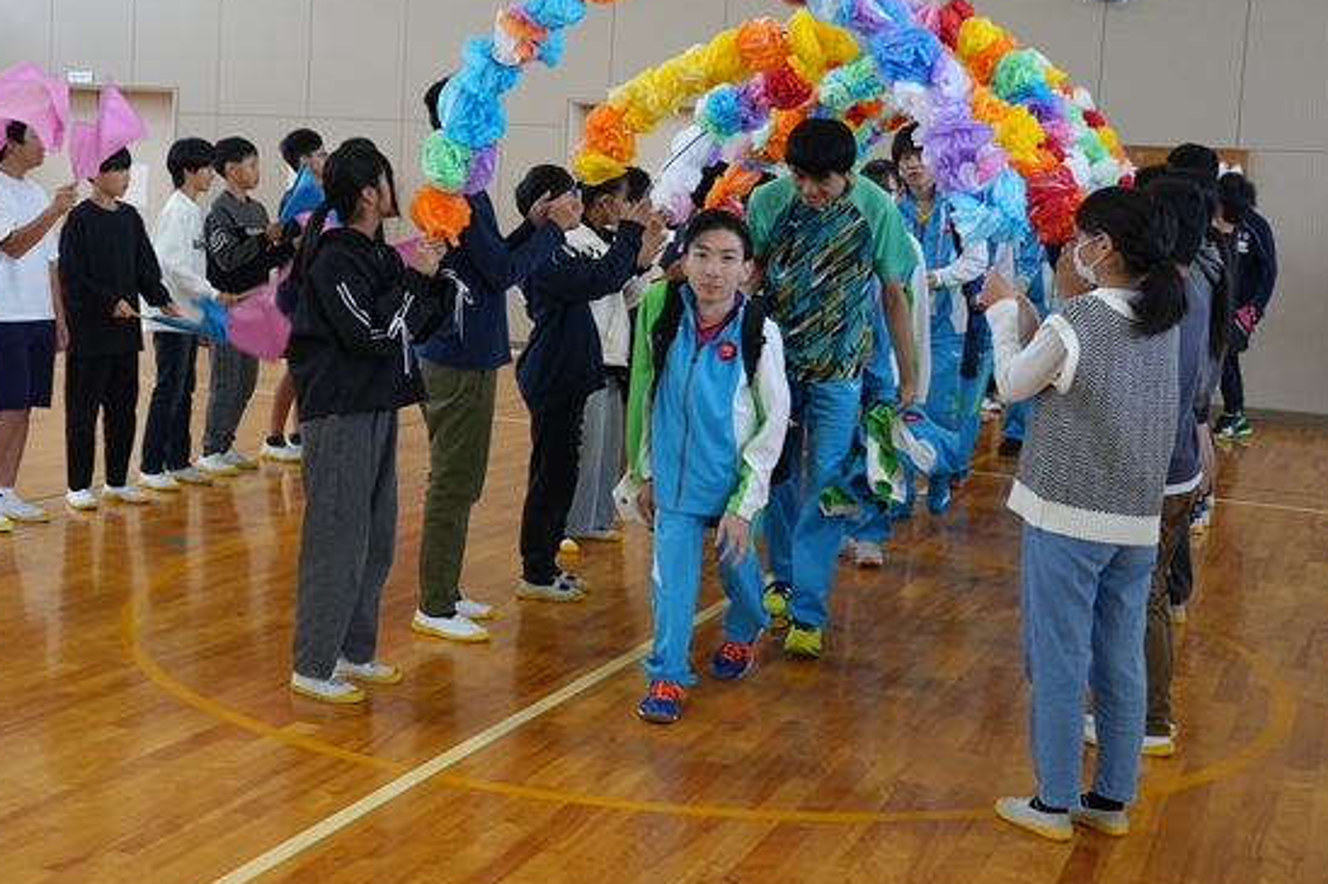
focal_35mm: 46
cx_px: 543
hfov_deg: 42.6
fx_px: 1696
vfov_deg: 29.2
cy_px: 355
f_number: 4
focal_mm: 36
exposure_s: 1/160
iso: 640
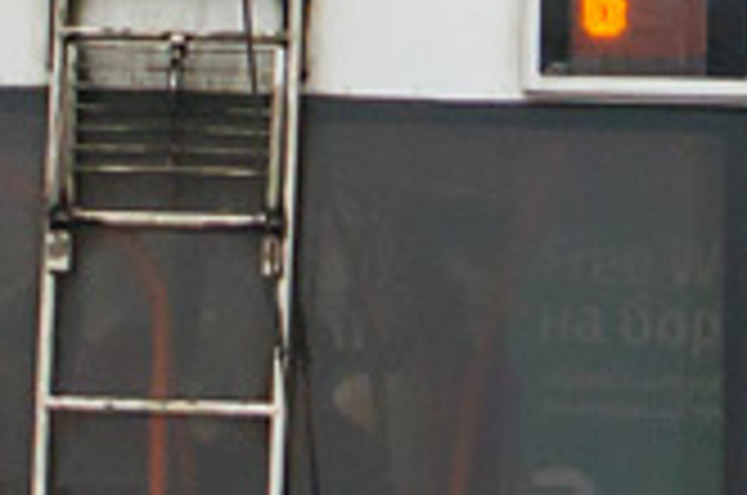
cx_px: 310
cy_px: -310
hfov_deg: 5.4
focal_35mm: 381
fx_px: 7883
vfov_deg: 3.6
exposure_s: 1/640
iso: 400
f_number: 5.6
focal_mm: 35
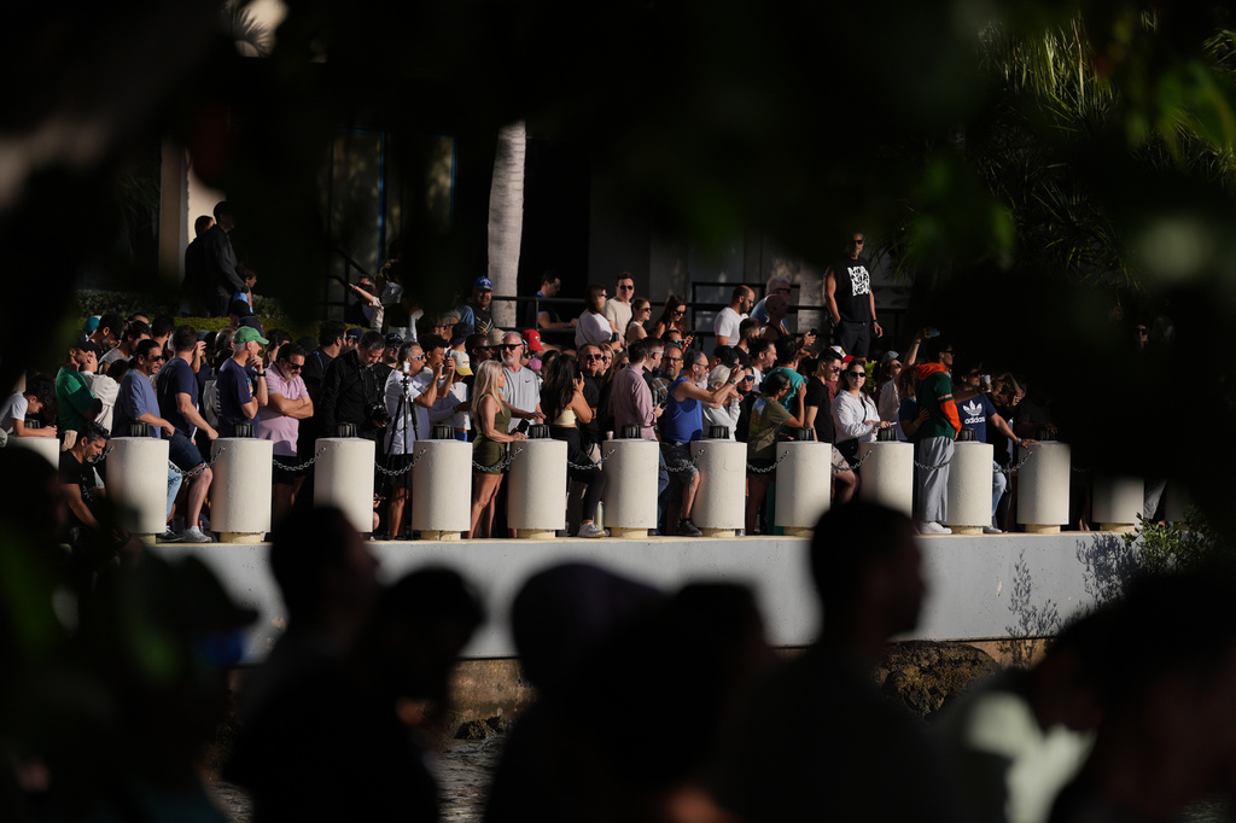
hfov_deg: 10.3
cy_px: 412
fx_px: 6864
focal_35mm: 200
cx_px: 618
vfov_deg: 6.9
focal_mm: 200
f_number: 3.2
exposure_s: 1/16000
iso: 250
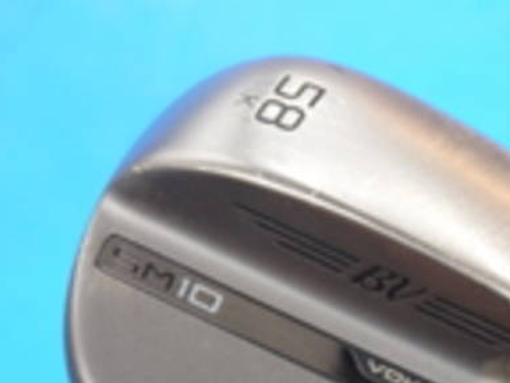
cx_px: 379
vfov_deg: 10.6
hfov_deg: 14.0
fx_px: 2063
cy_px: 255
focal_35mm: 140
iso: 800
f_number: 5.6
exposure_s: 1/60
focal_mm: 42
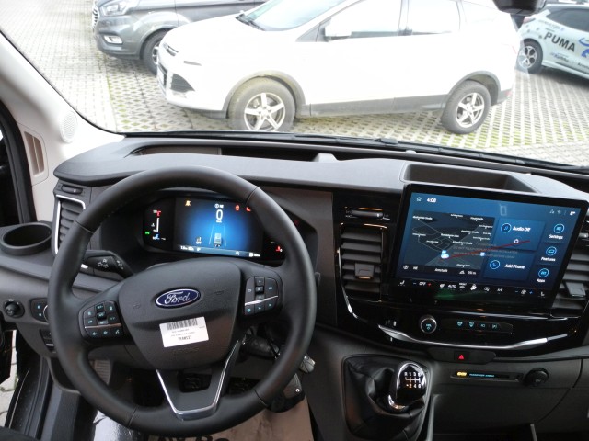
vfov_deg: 49.7
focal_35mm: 28
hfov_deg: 63.4
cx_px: 294
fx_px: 476
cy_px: 220
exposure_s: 1/10
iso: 400
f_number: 2.8
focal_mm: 6
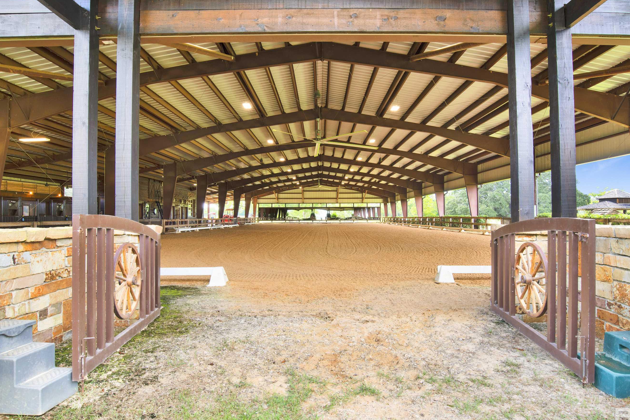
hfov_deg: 81.2
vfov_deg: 59.5
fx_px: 367
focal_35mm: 21
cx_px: 324
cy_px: 213
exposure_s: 1/8
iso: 200
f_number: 11
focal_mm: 18
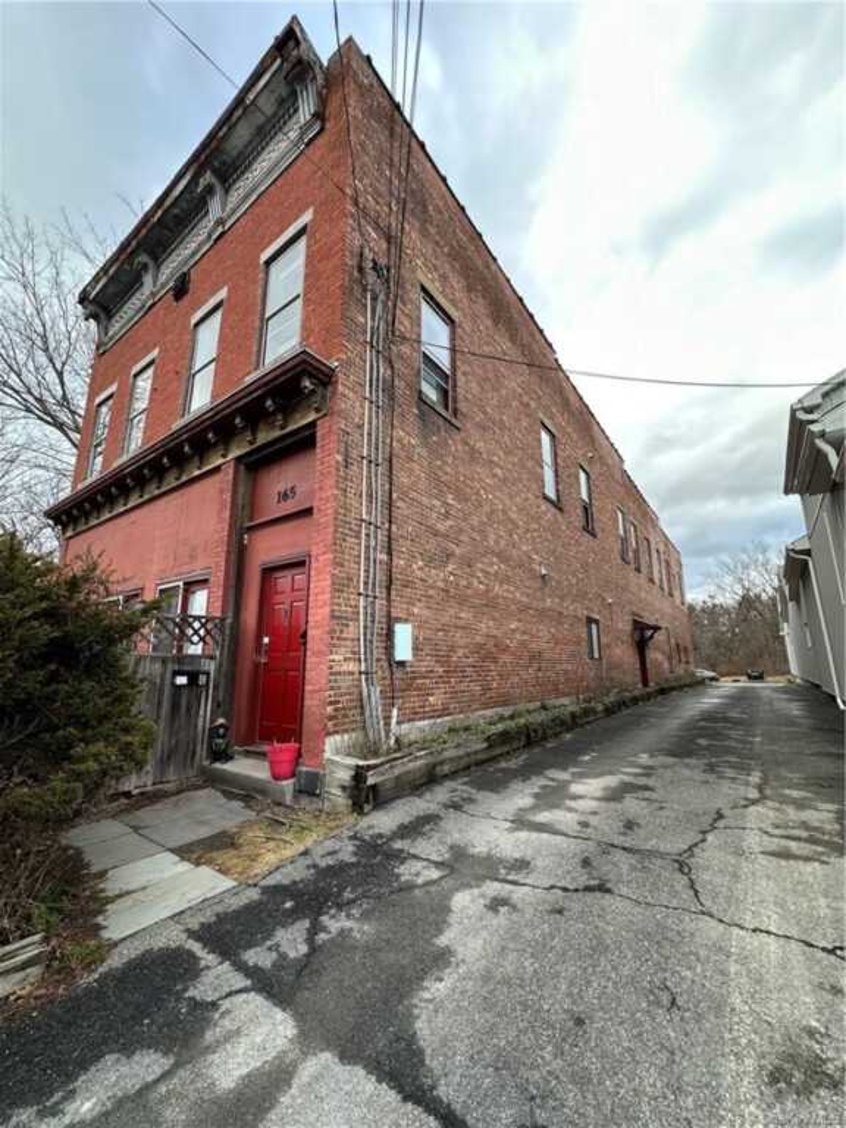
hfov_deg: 85.7
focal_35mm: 14
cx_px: 423
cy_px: 564
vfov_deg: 102.1
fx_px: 456
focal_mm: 2.22
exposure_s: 1/99
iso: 50
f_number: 2.2
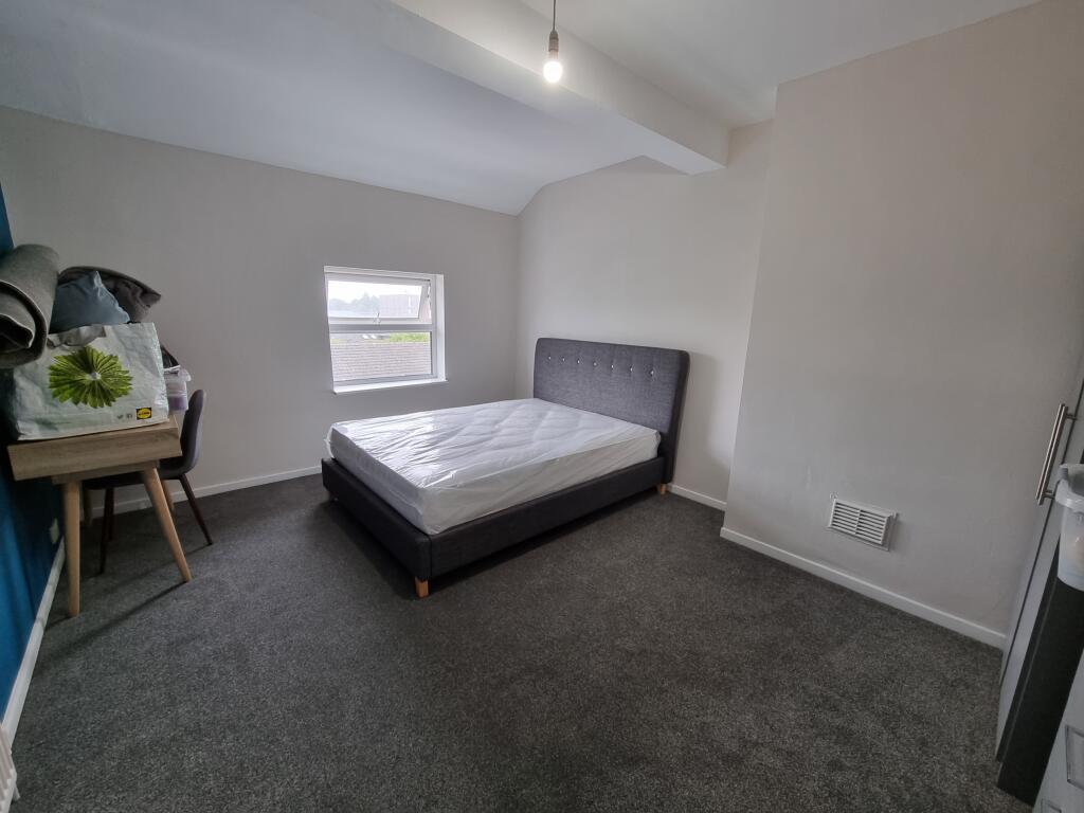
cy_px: 406
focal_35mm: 13
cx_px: 542
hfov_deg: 106.2
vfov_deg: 89.9
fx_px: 407
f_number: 2.2
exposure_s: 1/50
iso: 160
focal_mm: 2.2
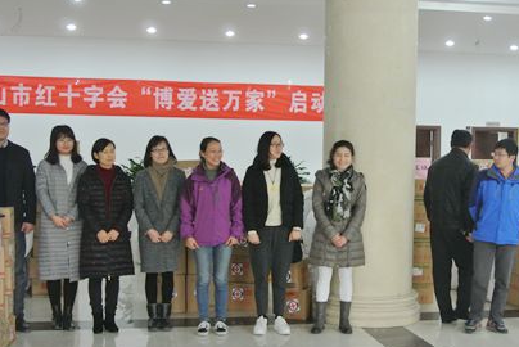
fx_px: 793
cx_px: 295
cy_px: 191
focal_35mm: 55
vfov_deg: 24.6
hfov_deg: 36.2
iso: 800
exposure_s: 1/50
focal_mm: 14
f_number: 4
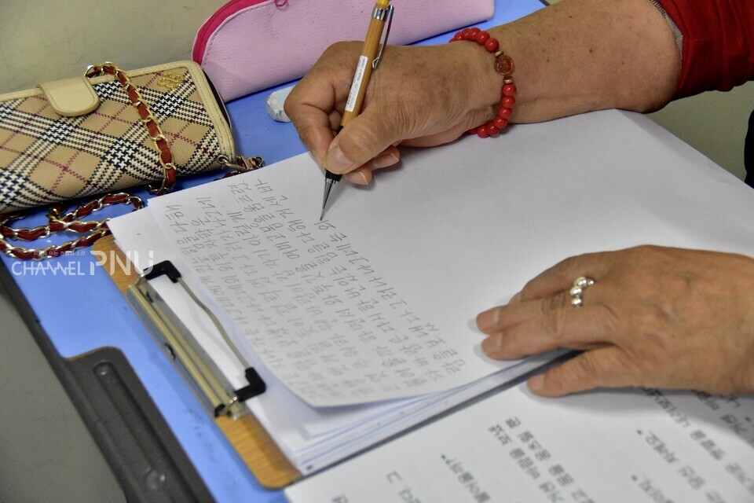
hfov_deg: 24.6
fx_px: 1728
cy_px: 252
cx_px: 377
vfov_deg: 16.6
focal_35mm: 82
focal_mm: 55
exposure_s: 1/160
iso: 3200
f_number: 5.6
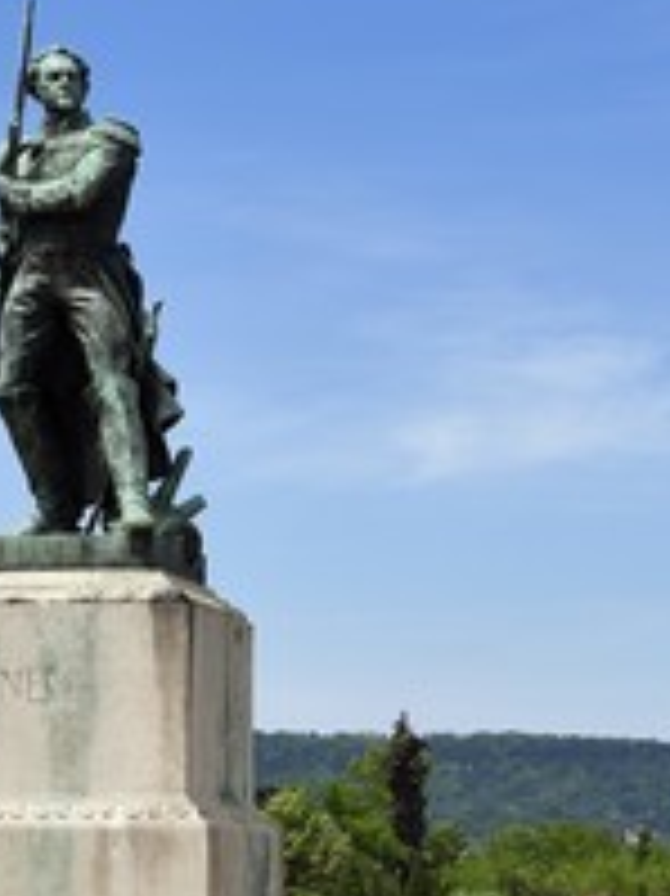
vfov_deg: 13.9
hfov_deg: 10.4
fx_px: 3669
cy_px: 554
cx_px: 517
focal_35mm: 142
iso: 200
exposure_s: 1/250
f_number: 14
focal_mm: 70
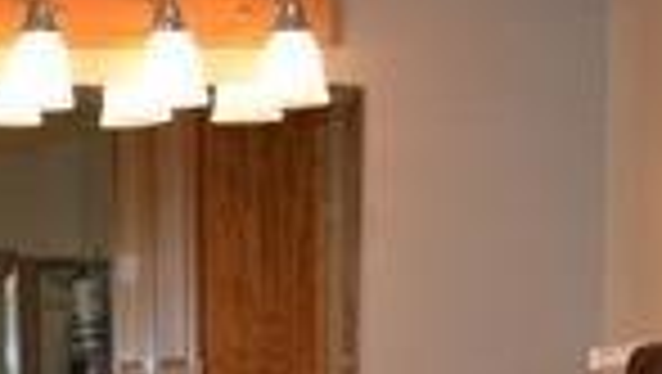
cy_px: 768
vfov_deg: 8.4
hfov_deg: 14.6
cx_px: -324
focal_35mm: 137
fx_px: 2407
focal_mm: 20
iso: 400
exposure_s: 1/100
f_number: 4
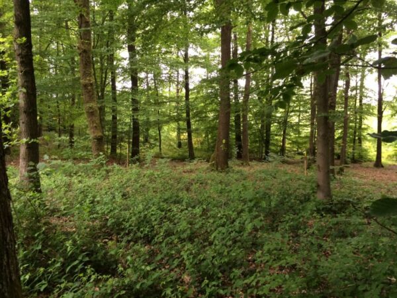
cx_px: 198
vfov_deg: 48.2
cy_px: 149
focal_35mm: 29
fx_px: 333
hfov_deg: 61.7
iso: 125
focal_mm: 4.15
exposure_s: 1/30
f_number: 2.2
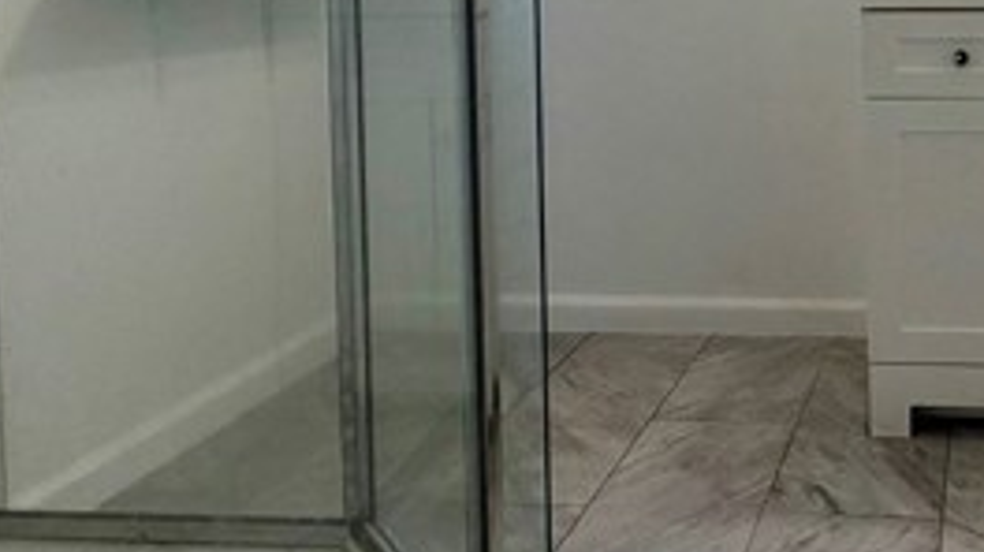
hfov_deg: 47.8
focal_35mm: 37
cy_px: -26
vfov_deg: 29.4
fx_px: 965
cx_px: 906
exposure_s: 1/120
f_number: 2.2
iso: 200
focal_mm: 2.22
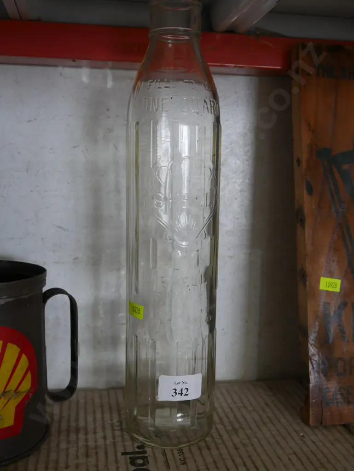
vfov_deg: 46.8
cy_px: 236
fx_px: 545
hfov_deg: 36.0
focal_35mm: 40
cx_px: 177
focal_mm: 20
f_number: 4.4
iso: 800
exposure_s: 1/60
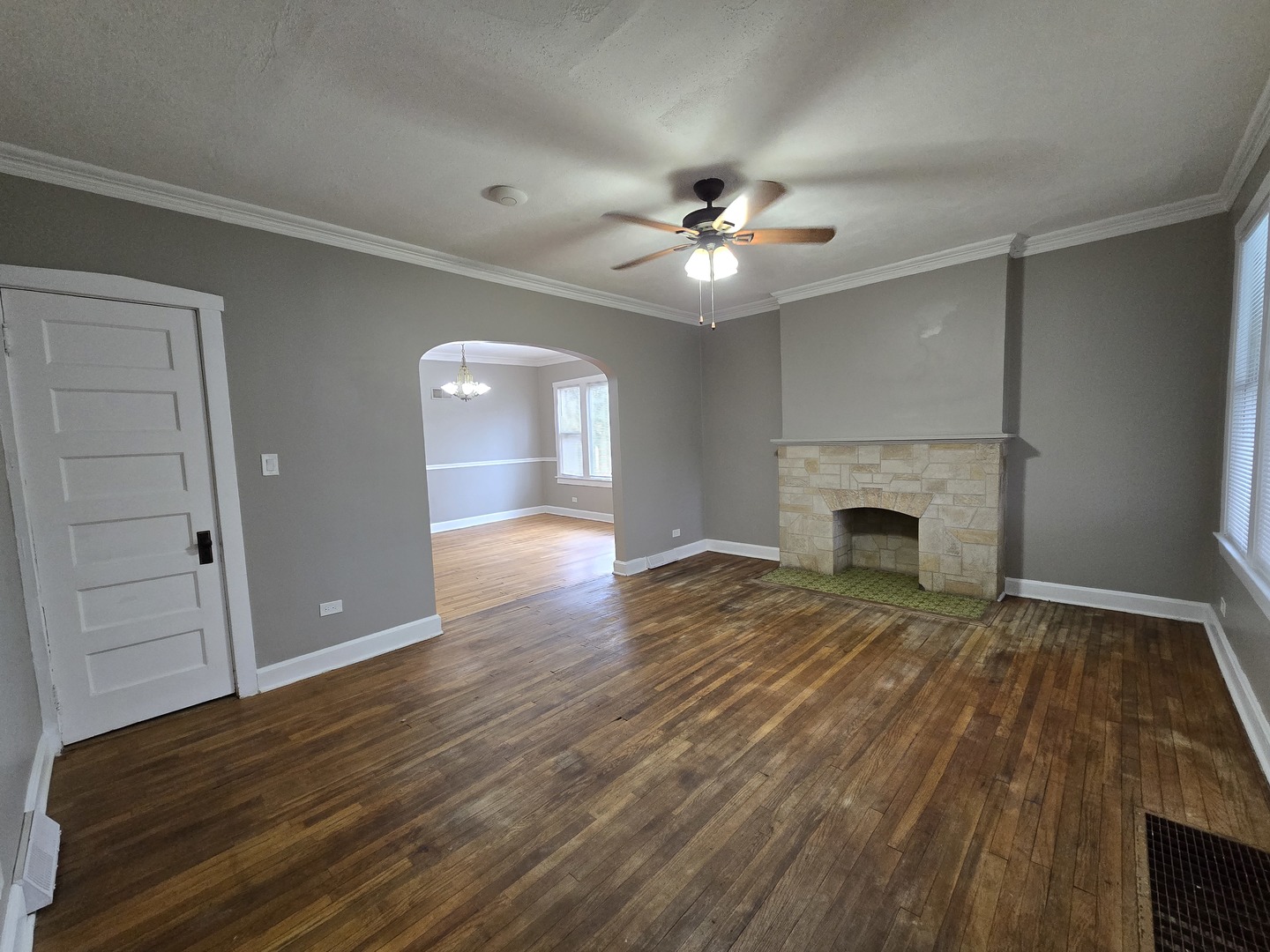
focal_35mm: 13
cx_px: 635
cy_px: 476
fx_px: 477
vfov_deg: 89.9
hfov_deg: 106.2
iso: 500
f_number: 2.2
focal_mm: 2.2
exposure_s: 1/60
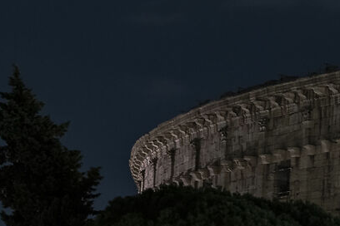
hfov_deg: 8.5
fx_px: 1945
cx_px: 994
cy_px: 371
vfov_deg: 6.6
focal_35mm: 206
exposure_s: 1
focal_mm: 35
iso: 100
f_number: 8
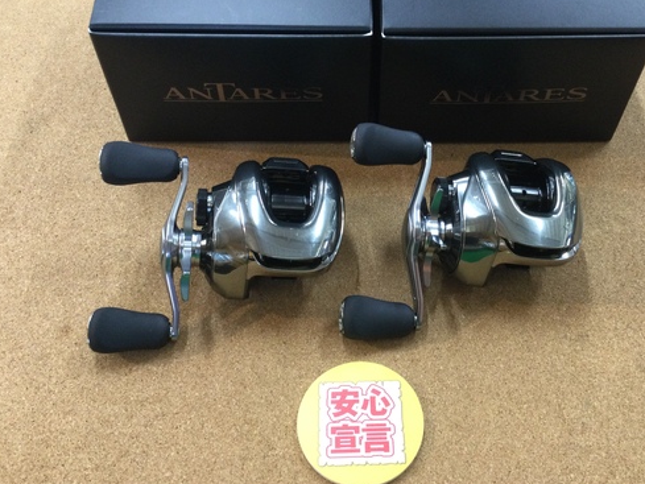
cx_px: 368
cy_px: 208
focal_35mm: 38
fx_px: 708
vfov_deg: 37.7
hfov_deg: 48.8
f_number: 2.4
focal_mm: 3.3
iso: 125
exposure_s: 1/30
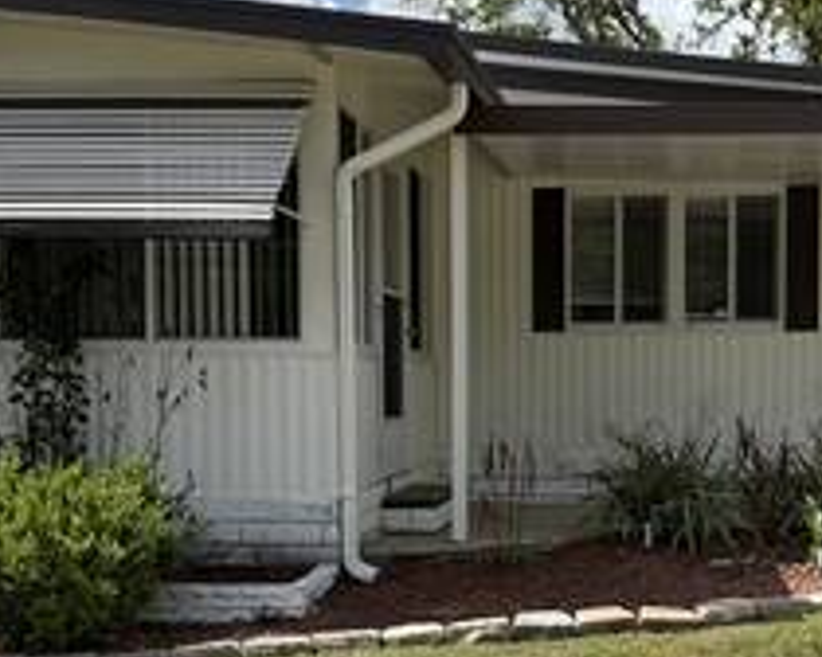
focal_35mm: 57
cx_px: 583
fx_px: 1387
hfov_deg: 32.6
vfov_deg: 26.5
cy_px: 438
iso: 80
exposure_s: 1/5319
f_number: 1.78
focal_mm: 6.76
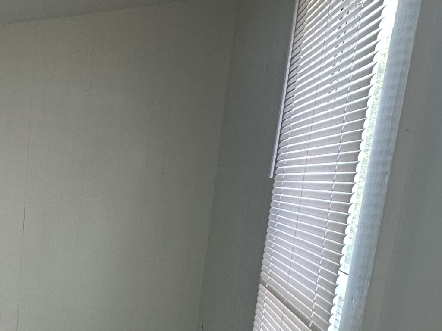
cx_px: -143
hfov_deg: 32.9
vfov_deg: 34.3
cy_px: 253
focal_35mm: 41
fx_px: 524
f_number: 2.2
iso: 160
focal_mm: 2.22
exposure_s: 1/120
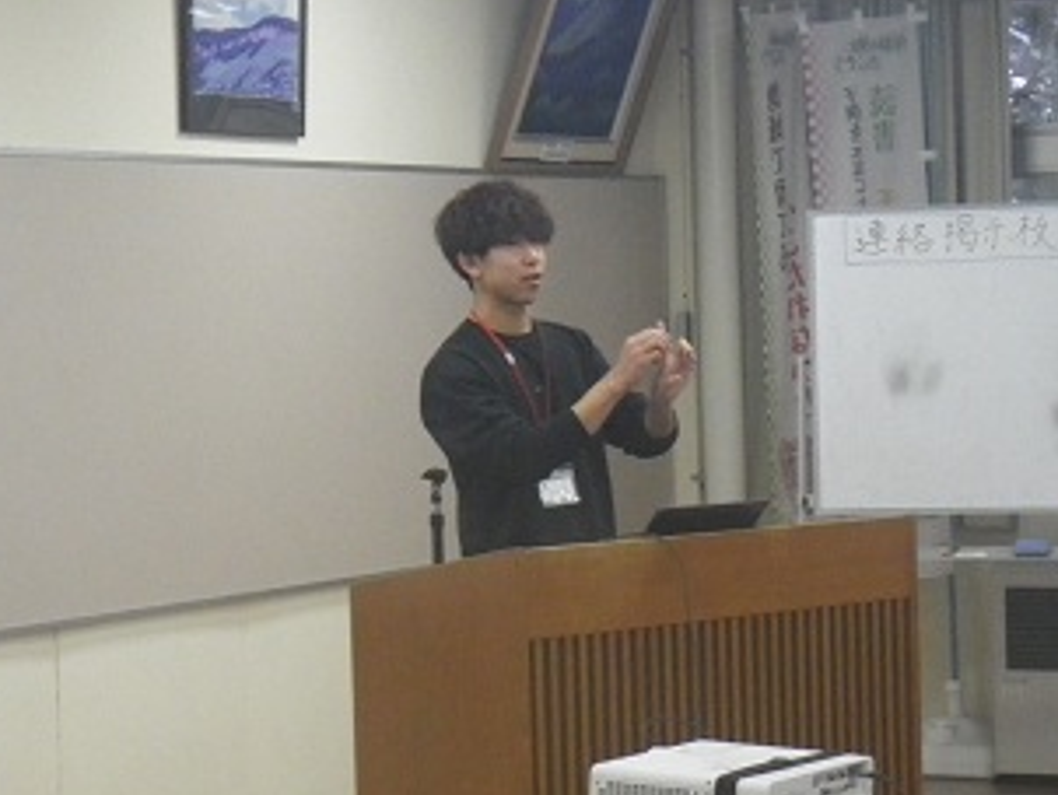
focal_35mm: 123
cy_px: 385
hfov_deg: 16.0
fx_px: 3762
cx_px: 554
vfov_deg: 12.1
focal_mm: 11.1
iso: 400
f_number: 4.6
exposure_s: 1/80
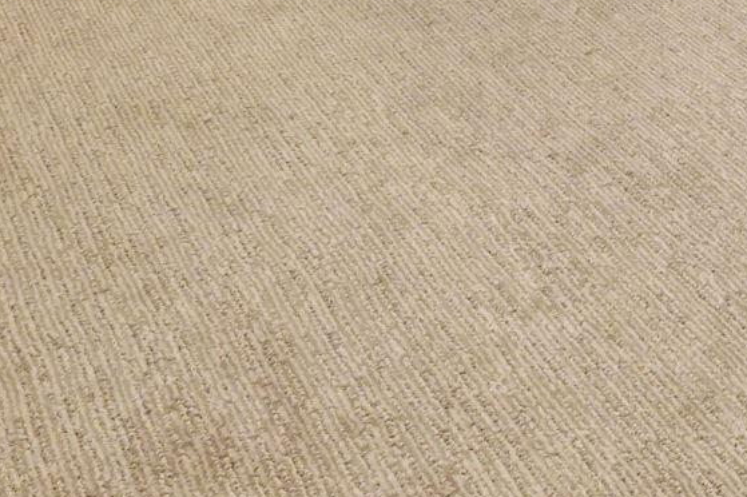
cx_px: 1193
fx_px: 1597
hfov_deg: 21.2
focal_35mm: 77
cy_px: -469
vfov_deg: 14.8
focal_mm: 14
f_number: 9
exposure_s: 1/1.6
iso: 400
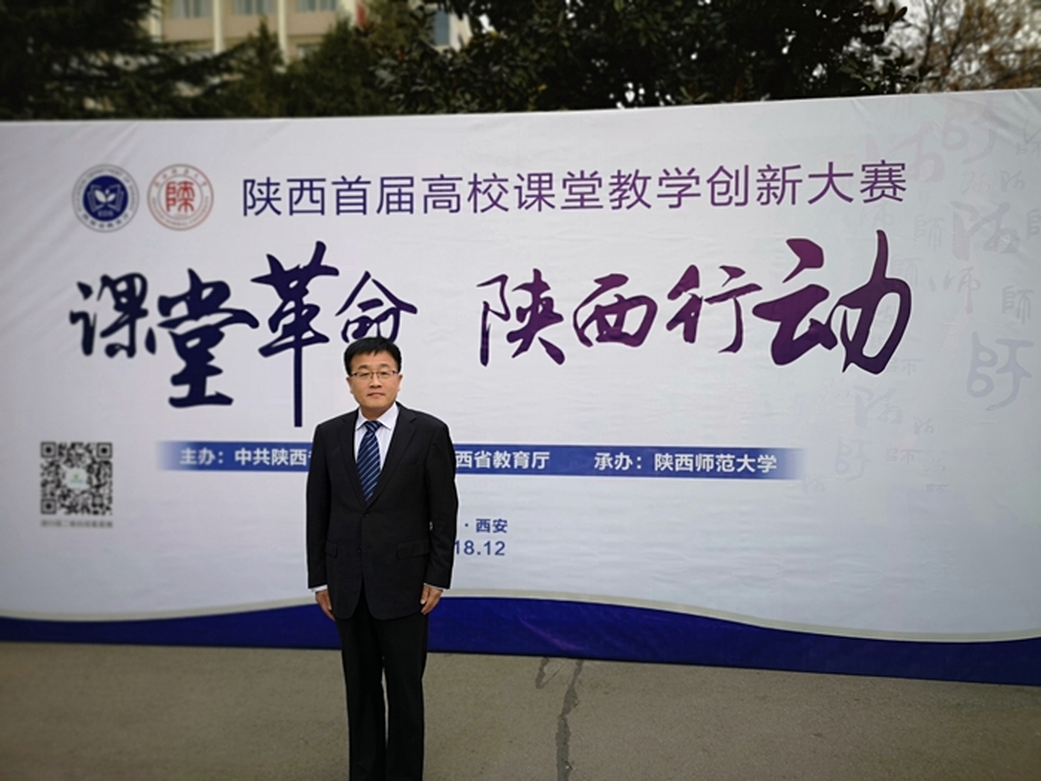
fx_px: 812
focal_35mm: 27
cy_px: 390
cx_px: 520
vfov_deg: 51.4
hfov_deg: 65.3
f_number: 1.8
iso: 50
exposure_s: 1/183
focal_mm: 3.95
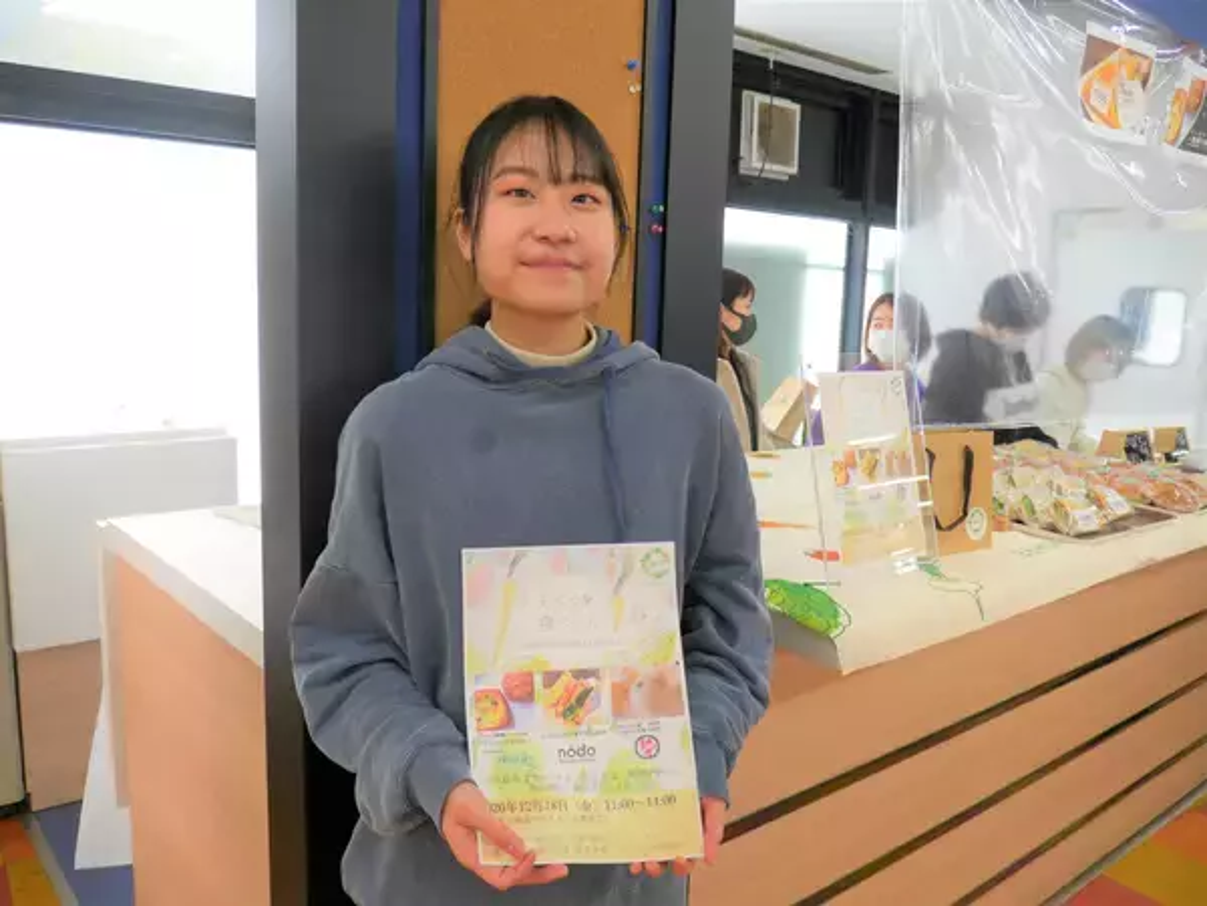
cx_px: 604
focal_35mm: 28
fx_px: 976
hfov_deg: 63.4
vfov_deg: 49.7
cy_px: 453
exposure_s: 1/60
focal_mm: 14
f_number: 4
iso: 500
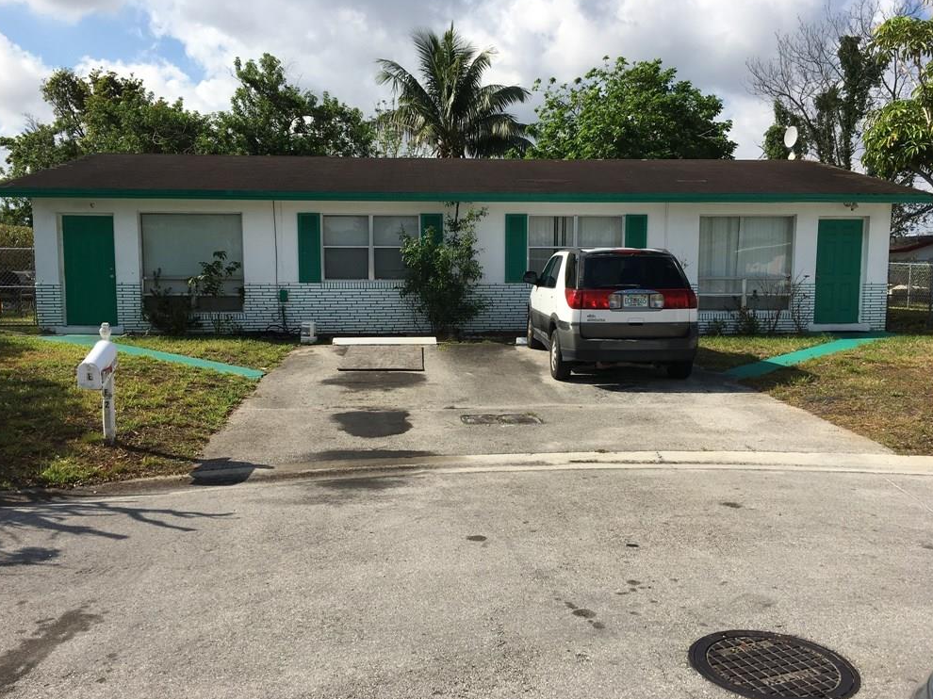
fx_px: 808
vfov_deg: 46.8
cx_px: 459
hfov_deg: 60.0
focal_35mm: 30
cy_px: 351
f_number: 2.2
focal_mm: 4.15
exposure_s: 1/1538
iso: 25
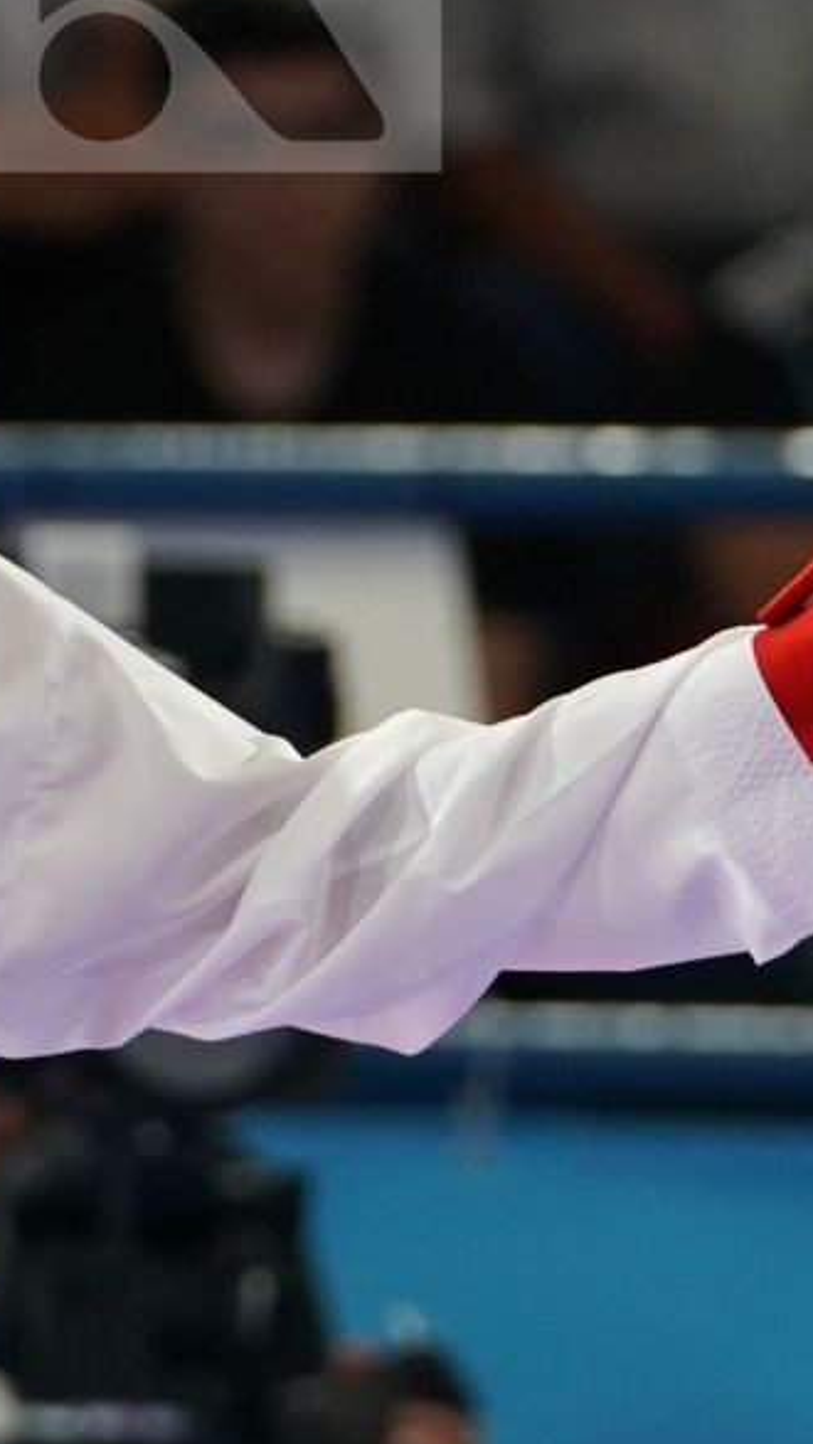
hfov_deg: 1.4
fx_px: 32165
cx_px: 212
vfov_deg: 2.6
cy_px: 821
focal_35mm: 840
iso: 1600
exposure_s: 1/1000
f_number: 2.8
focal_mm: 174
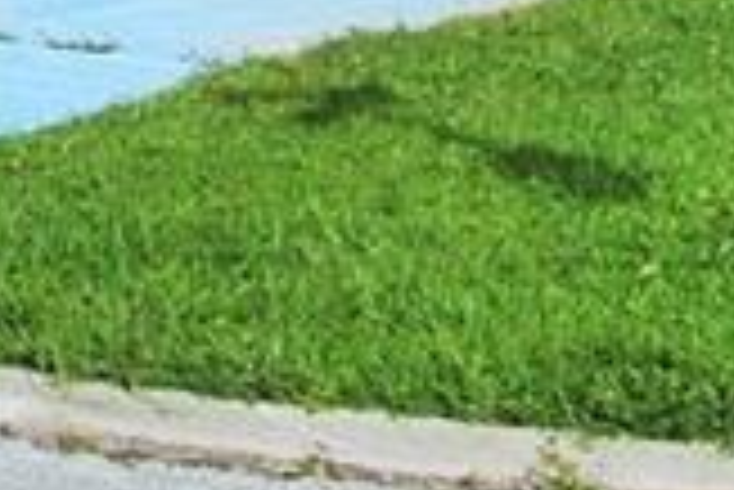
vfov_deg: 8.4
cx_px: 248
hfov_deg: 13.6
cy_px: -661
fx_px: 3081
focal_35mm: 151
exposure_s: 1/320
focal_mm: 16
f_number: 9
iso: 100
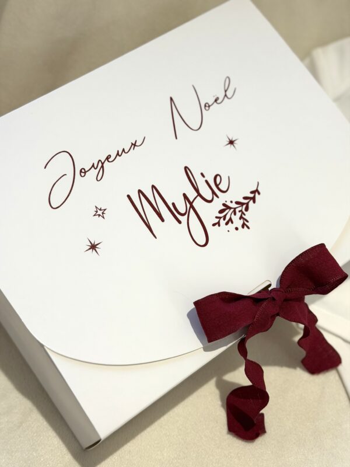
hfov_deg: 30.3
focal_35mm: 48
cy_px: 234
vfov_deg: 39.7
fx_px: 647
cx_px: 175
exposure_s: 1/100
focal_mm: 6.76
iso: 80
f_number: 1.78
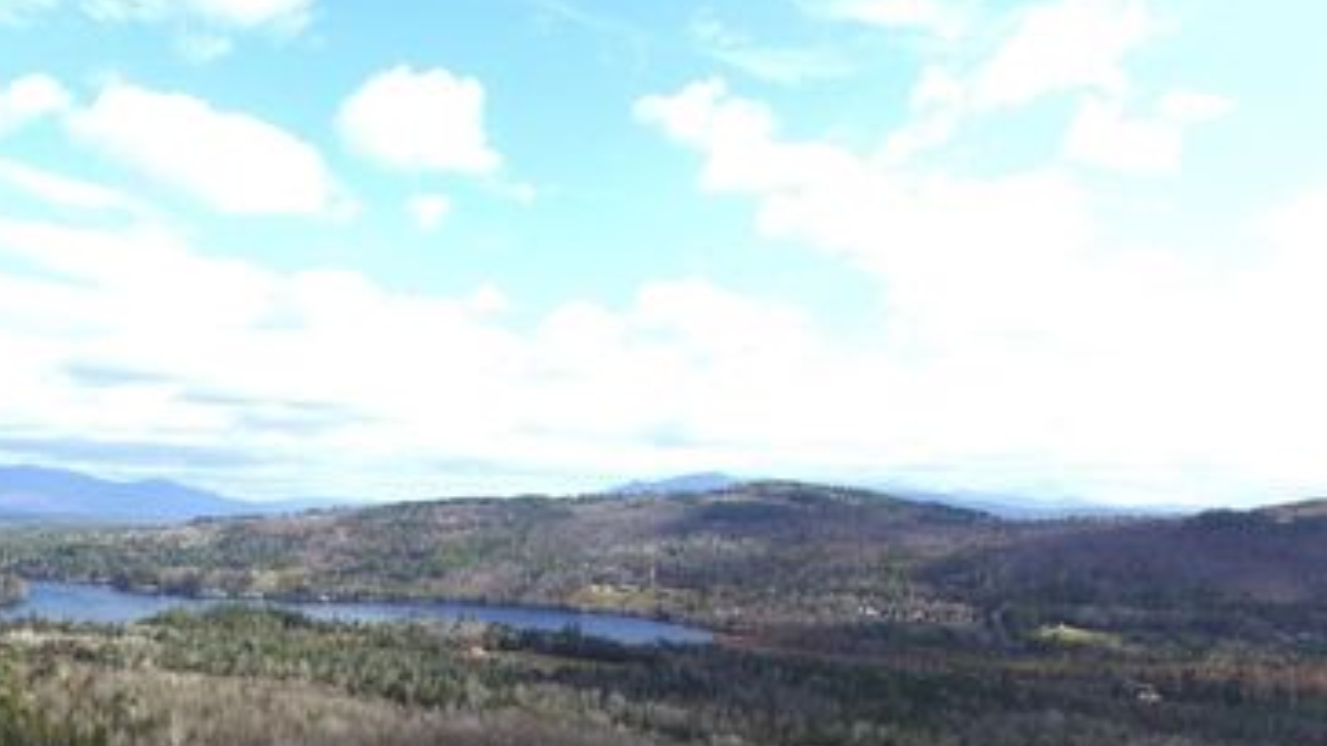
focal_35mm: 30
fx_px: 1055
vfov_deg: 36.6
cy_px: 664
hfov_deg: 63.6
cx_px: 515
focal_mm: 3.61
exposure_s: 1/965
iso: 100
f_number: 2.8
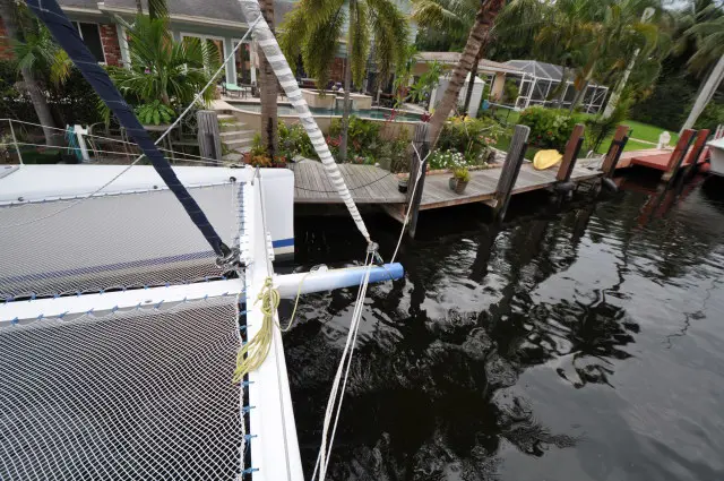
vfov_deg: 77.2
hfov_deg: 100.5
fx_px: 301
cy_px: 240
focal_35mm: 15
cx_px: 362
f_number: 3.5
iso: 200
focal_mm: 10
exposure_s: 1/500
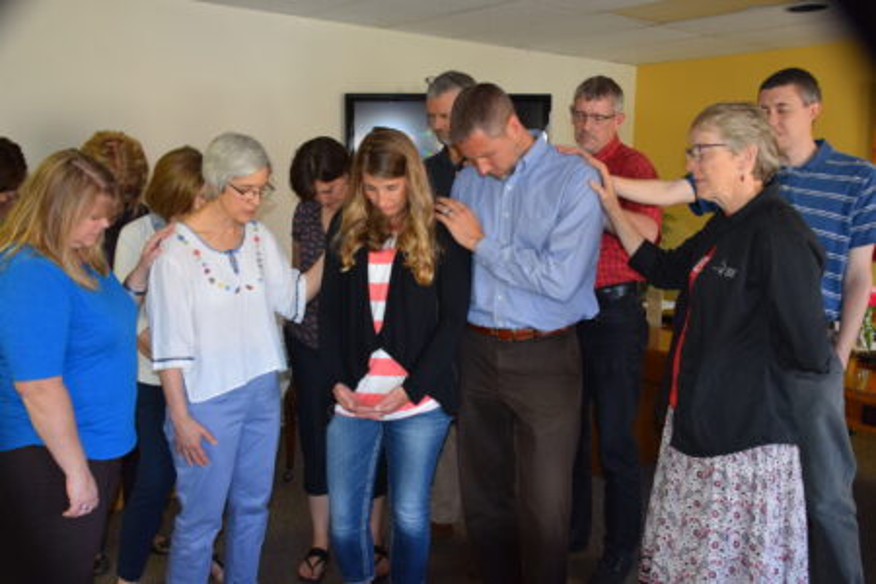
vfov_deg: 36.9
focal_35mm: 36
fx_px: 876
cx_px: 438
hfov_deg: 53.1
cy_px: 292
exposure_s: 1/100
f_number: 5
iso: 800
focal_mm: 24
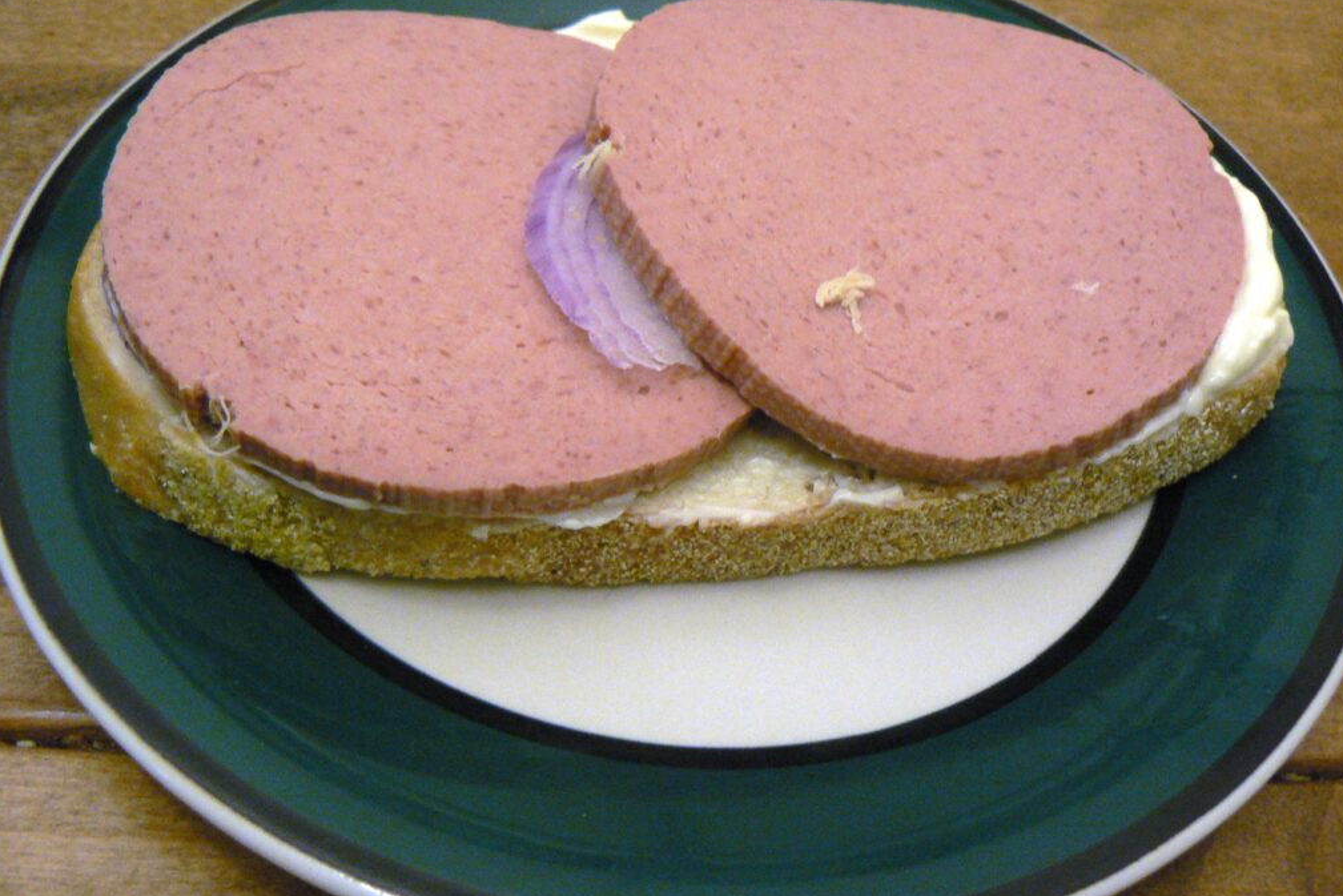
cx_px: 680
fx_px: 1418
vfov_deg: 35.0
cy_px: 389
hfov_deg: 50.7
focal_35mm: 38
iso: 200
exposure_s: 1/25
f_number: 2.8
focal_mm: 6
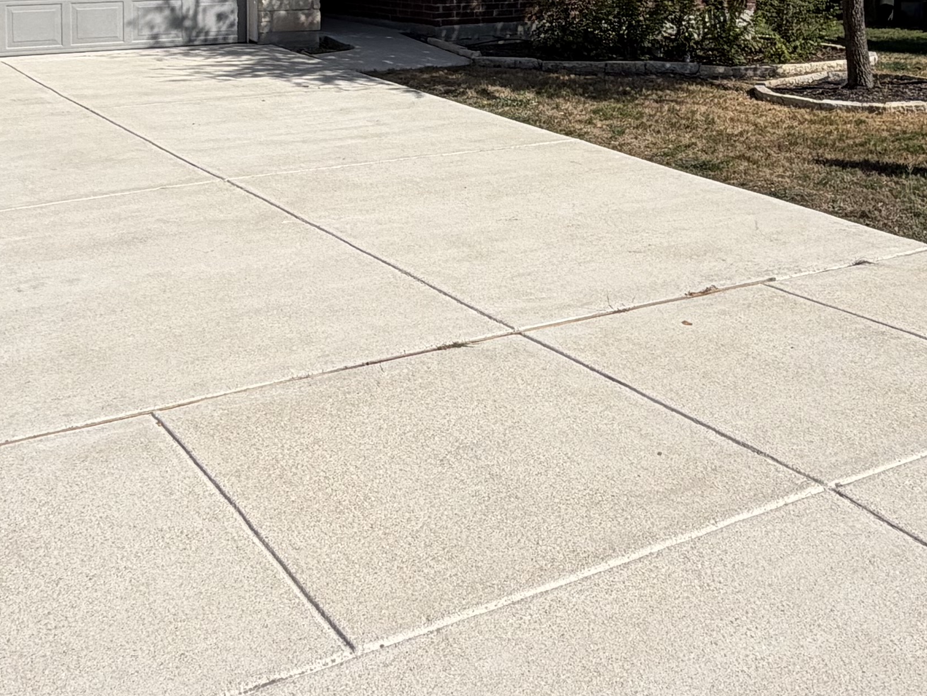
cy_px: -23
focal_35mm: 48
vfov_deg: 28.2
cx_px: 473
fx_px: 1286
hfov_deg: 39.6
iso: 20
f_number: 2.2
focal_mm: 2.22
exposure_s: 1/1745
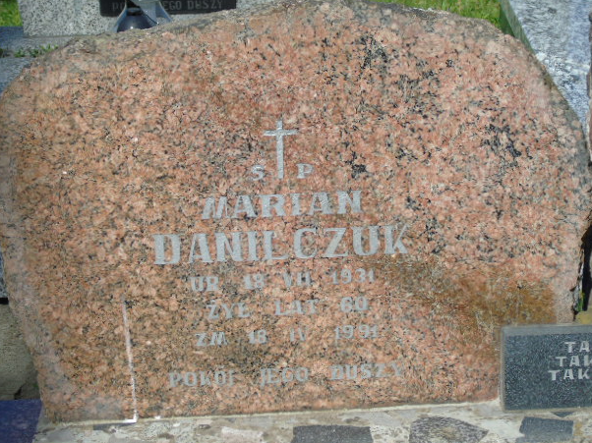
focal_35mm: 100
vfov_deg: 14.8
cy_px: 230
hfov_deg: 19.6
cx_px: 290
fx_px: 1710
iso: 80
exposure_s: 1/640
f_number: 4.3
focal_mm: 17
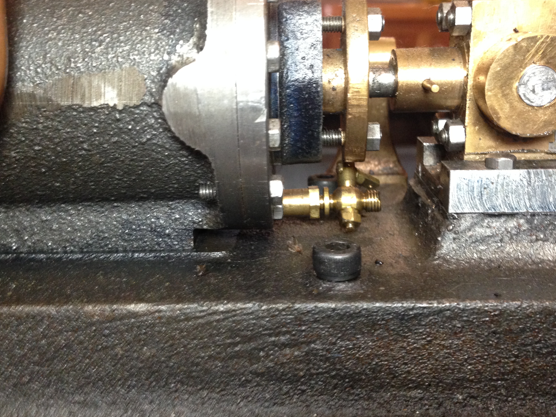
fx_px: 659
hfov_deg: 45.8
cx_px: 283
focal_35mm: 41
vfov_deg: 35.0
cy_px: 173
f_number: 2.4
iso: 250
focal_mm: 4.12
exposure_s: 1/20
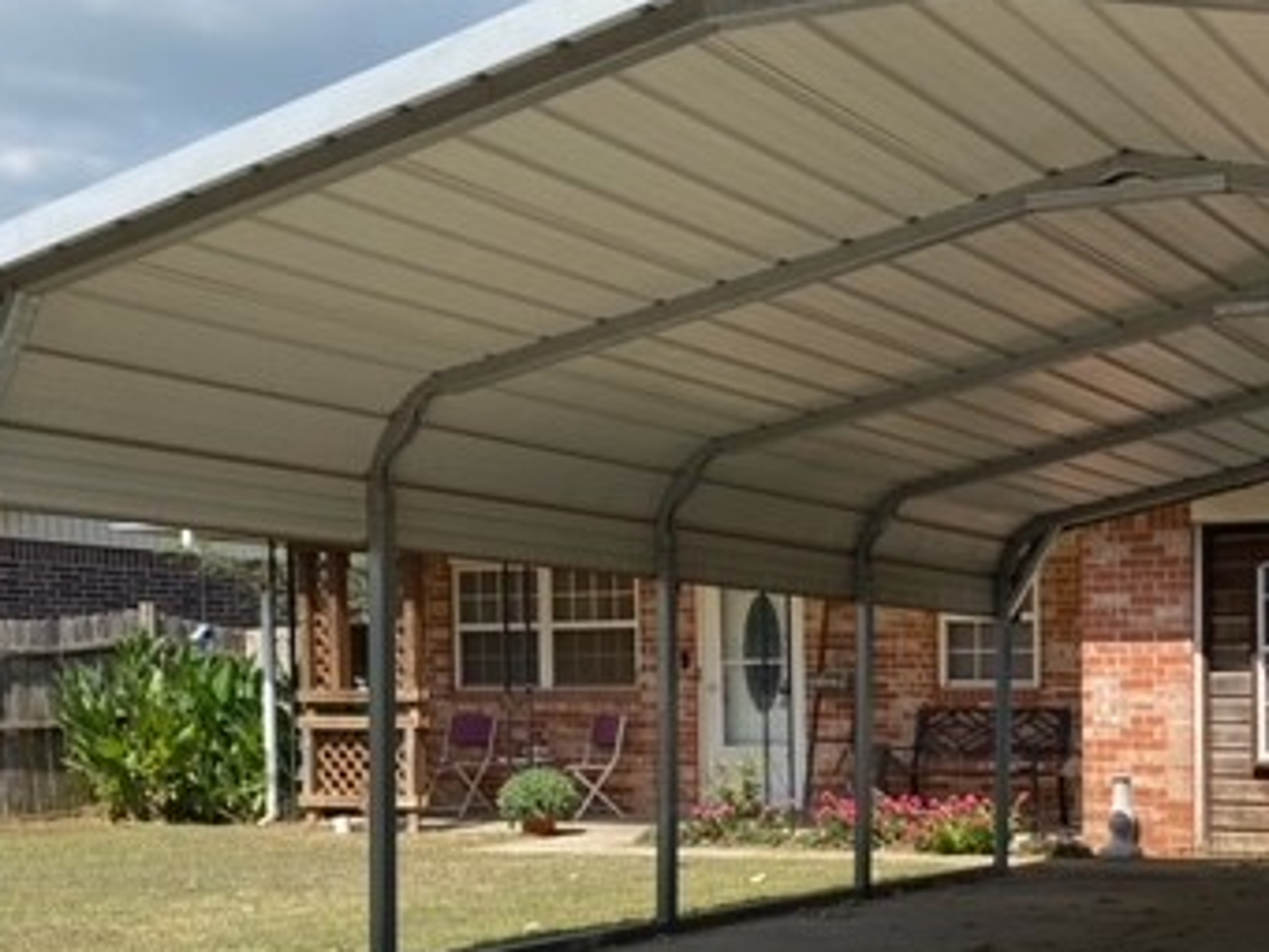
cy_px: 788
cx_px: 1153
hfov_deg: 36.4
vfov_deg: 28.9
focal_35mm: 49
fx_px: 1796
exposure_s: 1/2463
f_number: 1.8
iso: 32
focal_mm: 4.25
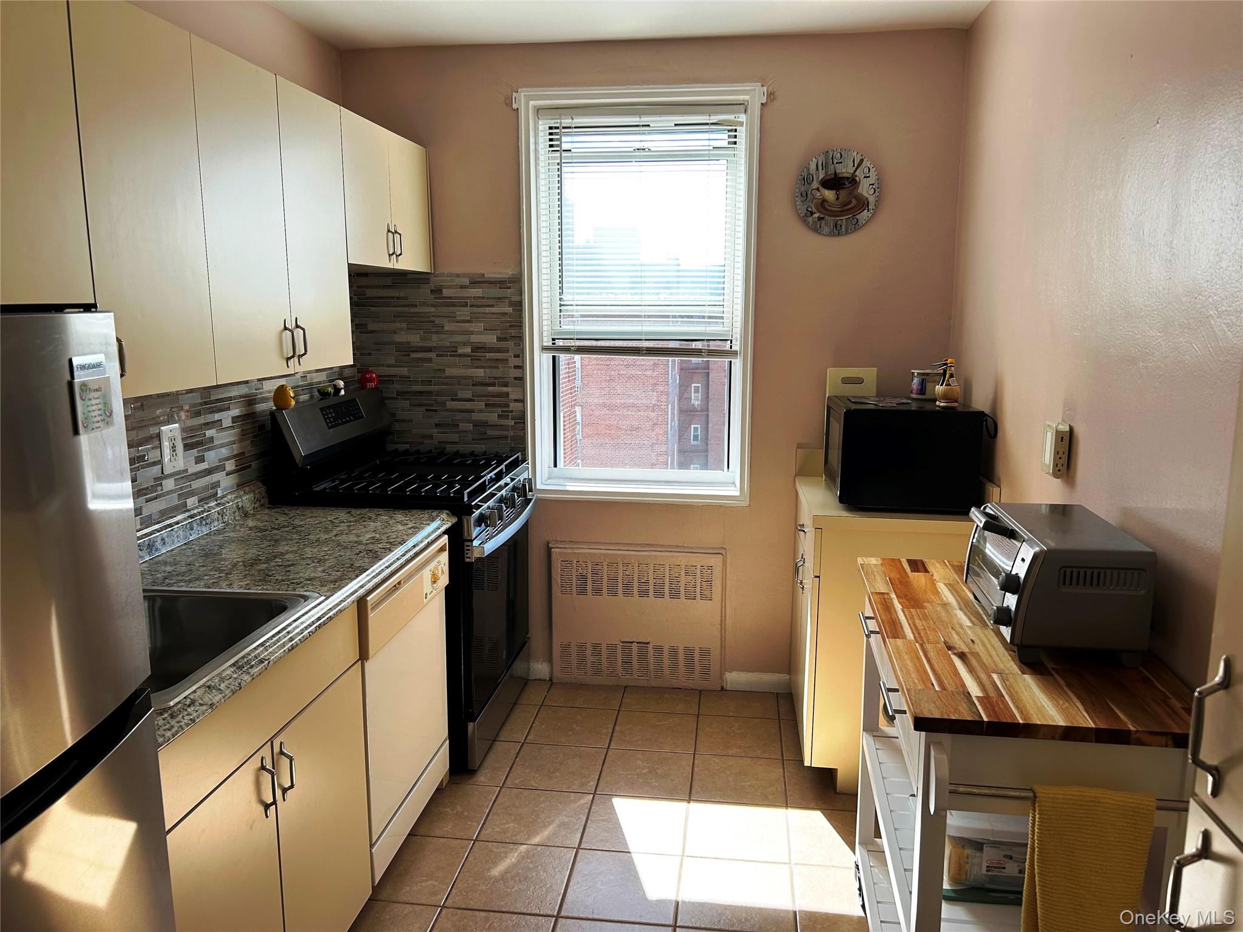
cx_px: 622
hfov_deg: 67.3
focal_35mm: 26
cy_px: 466
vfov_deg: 53.1
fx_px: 934
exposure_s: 1/365
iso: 50
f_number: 1.5
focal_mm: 5.7
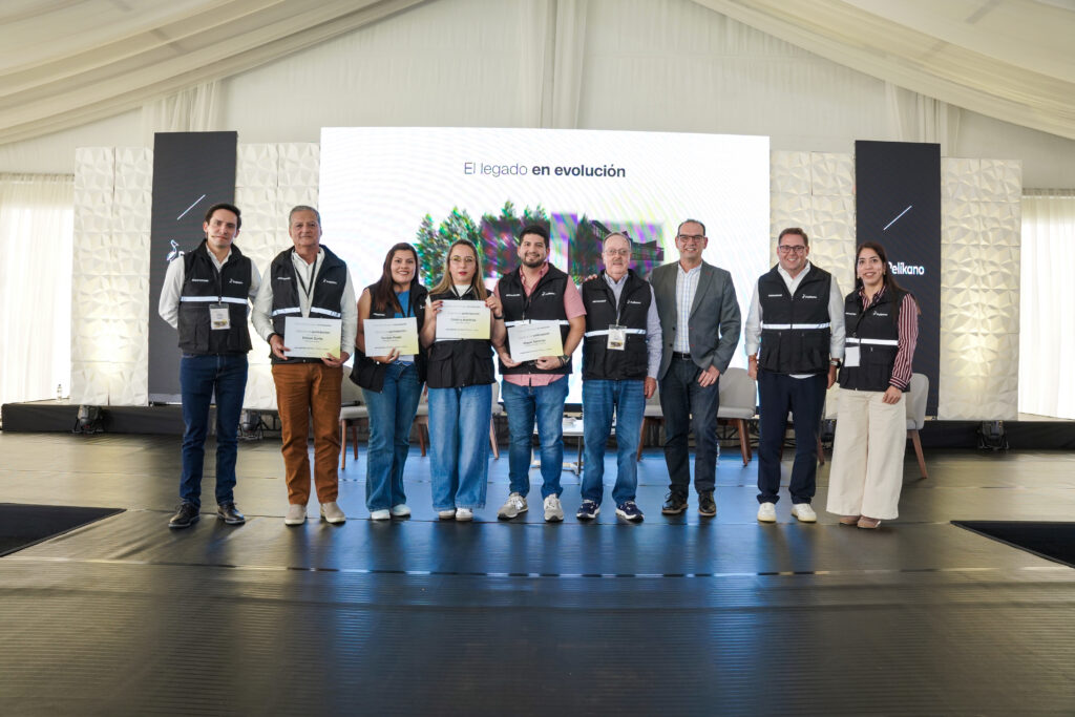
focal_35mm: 24
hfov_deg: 73.7
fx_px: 717
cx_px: 538
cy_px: 358
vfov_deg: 53.1
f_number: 5.6
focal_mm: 24
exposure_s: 1/100
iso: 1000
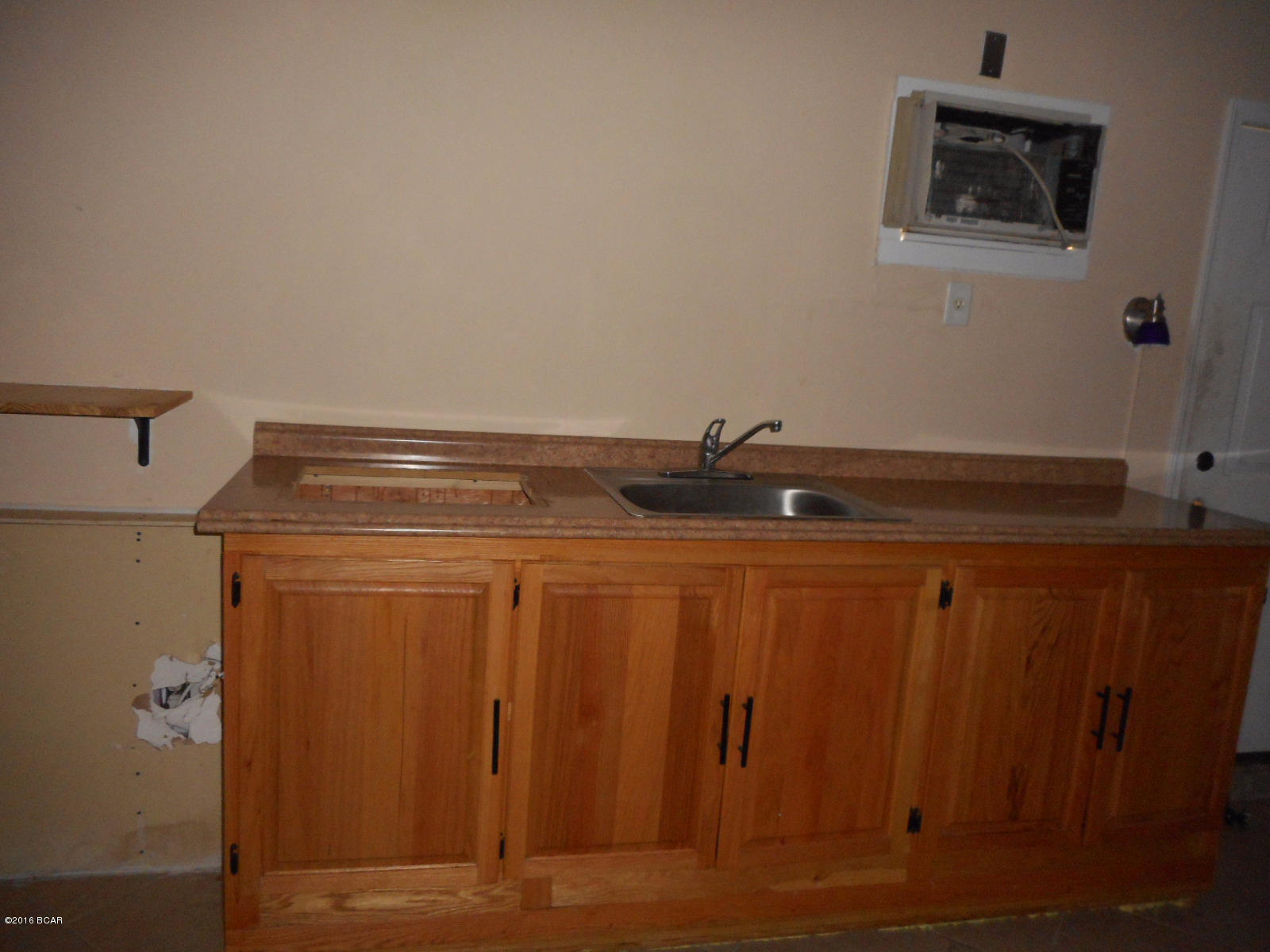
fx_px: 917
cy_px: 476
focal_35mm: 25
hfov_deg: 69.4
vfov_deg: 54.9
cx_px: 635
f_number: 3.7
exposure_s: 1/25
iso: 250
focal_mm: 4.5
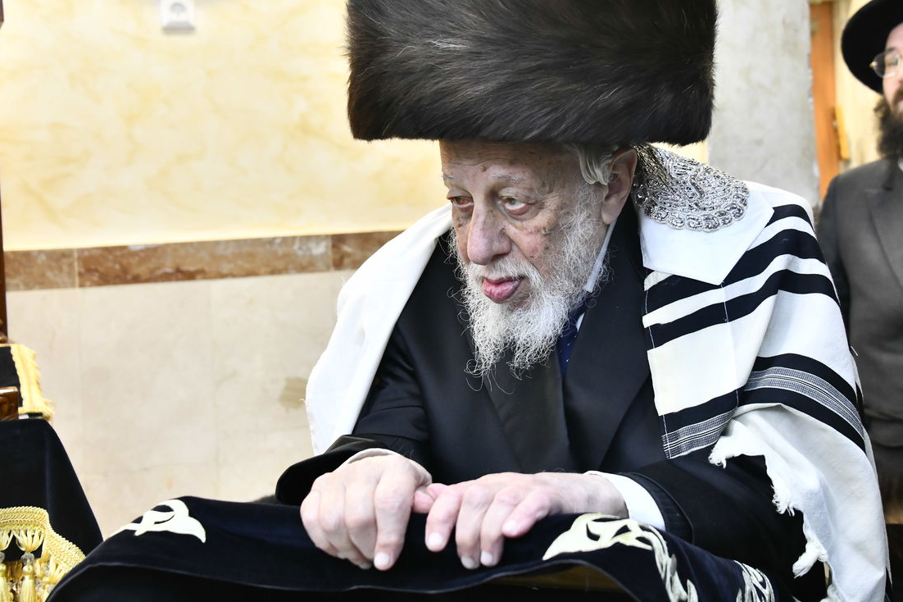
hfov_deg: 32.8
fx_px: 1530
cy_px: 221
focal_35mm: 61
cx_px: 516
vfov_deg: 22.2
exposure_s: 1/125
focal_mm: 48
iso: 1600
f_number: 5.6
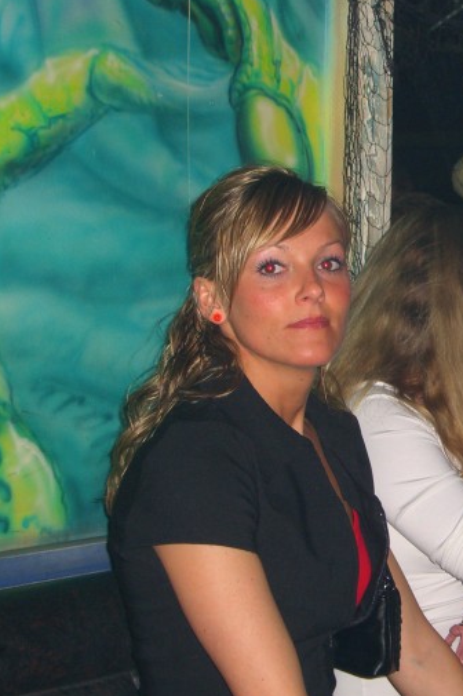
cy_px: 400
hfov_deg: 14.2
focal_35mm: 94
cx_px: 504
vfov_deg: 21.7
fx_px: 1816
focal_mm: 11.8
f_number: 3.6
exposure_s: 1/60
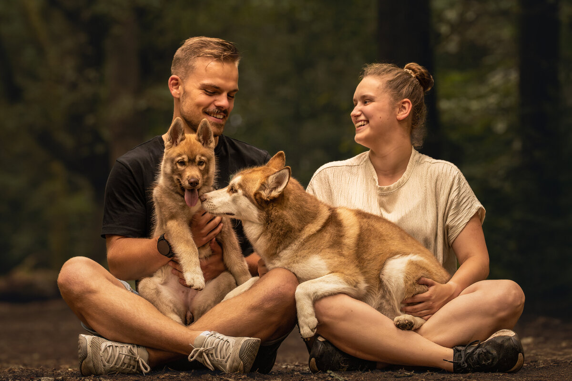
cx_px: 286
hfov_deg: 10.3
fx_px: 3178
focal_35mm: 200
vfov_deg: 6.9
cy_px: 190
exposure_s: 1/400
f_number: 5
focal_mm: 200
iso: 5000
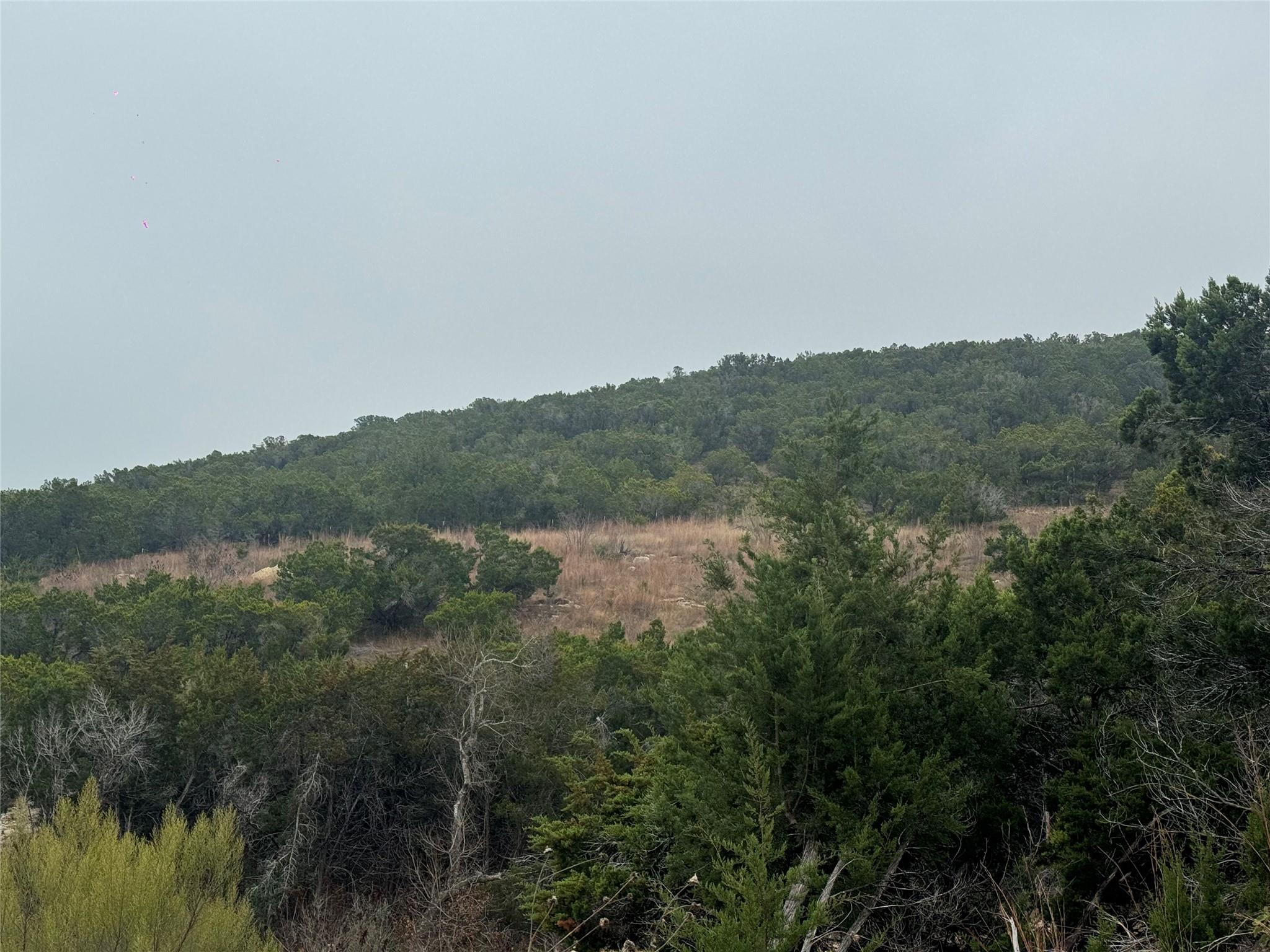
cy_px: 476
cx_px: 635
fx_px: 1761
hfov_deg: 39.7
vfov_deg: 30.3
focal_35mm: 48
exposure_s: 1/4049
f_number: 1.78
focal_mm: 6.76
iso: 64
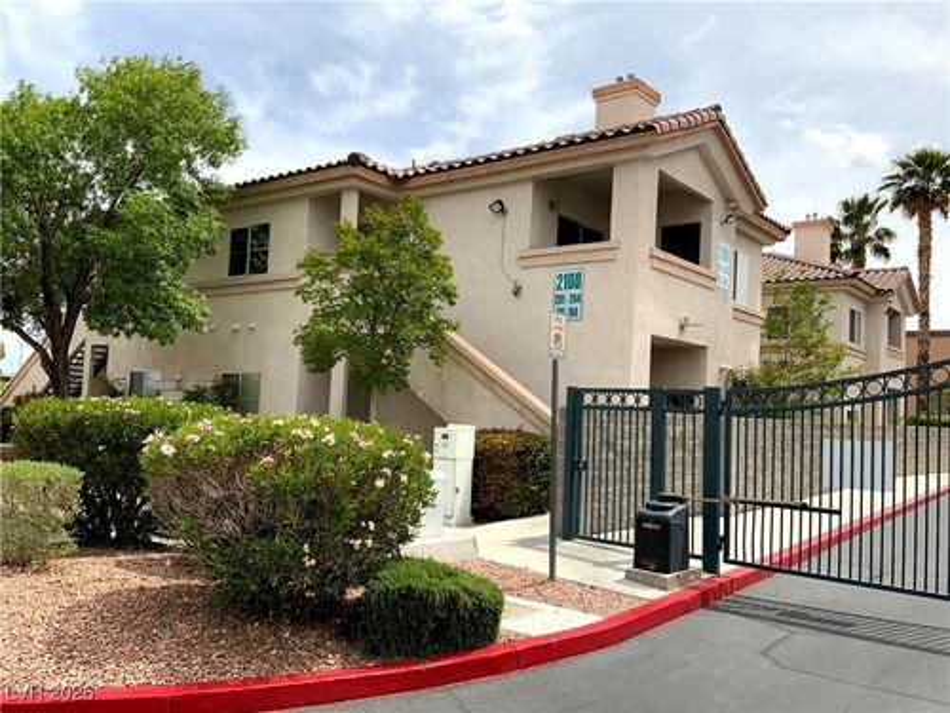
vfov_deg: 48.2
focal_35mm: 29
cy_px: 356
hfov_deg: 61.7
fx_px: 796
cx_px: 475
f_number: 1.8
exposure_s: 1/2667
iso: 16
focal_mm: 3
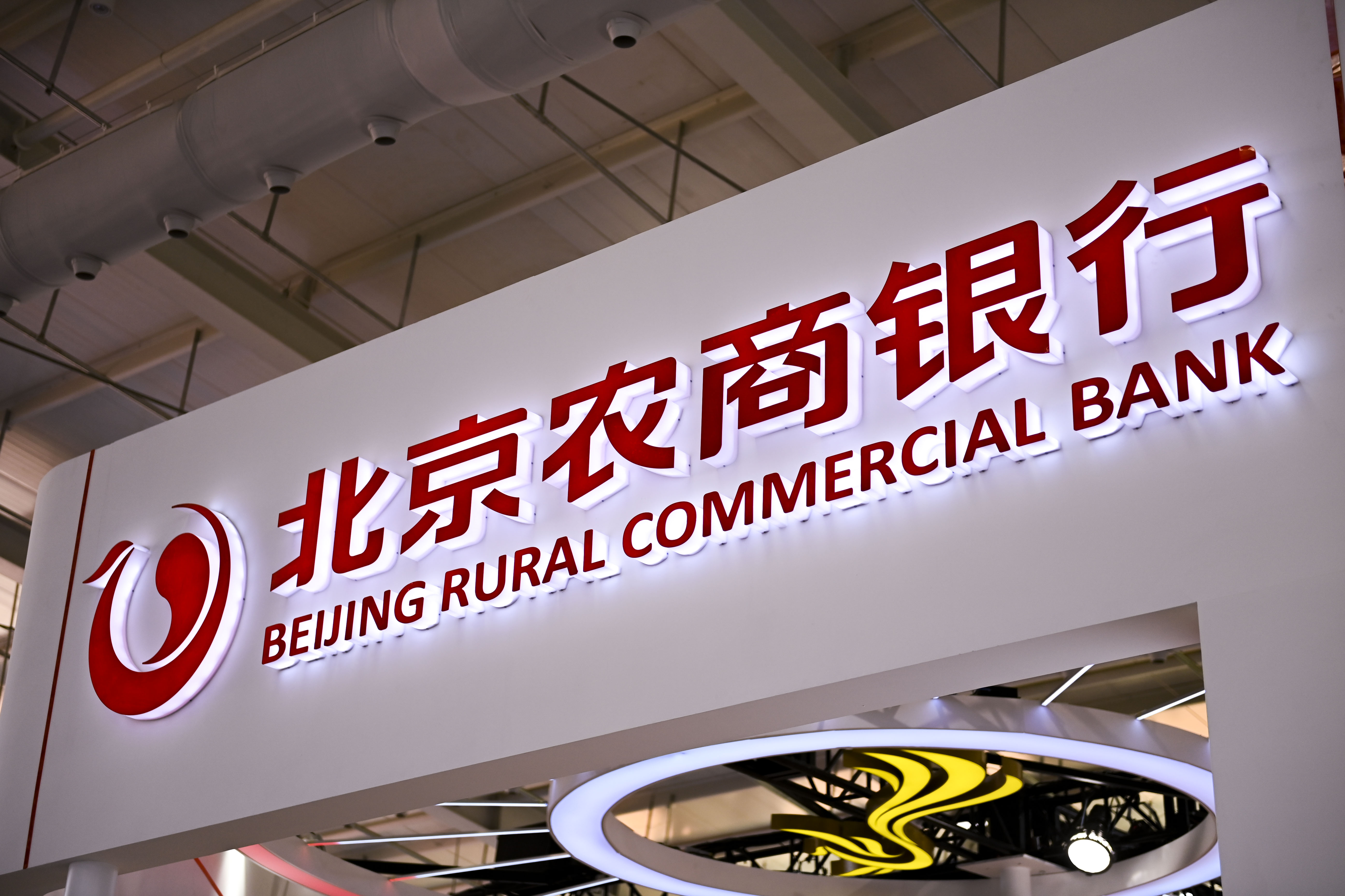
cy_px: 448
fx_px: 2167
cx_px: 672
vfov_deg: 23.4
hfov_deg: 34.5
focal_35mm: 58
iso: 500
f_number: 2.8
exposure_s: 1/800
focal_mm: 58
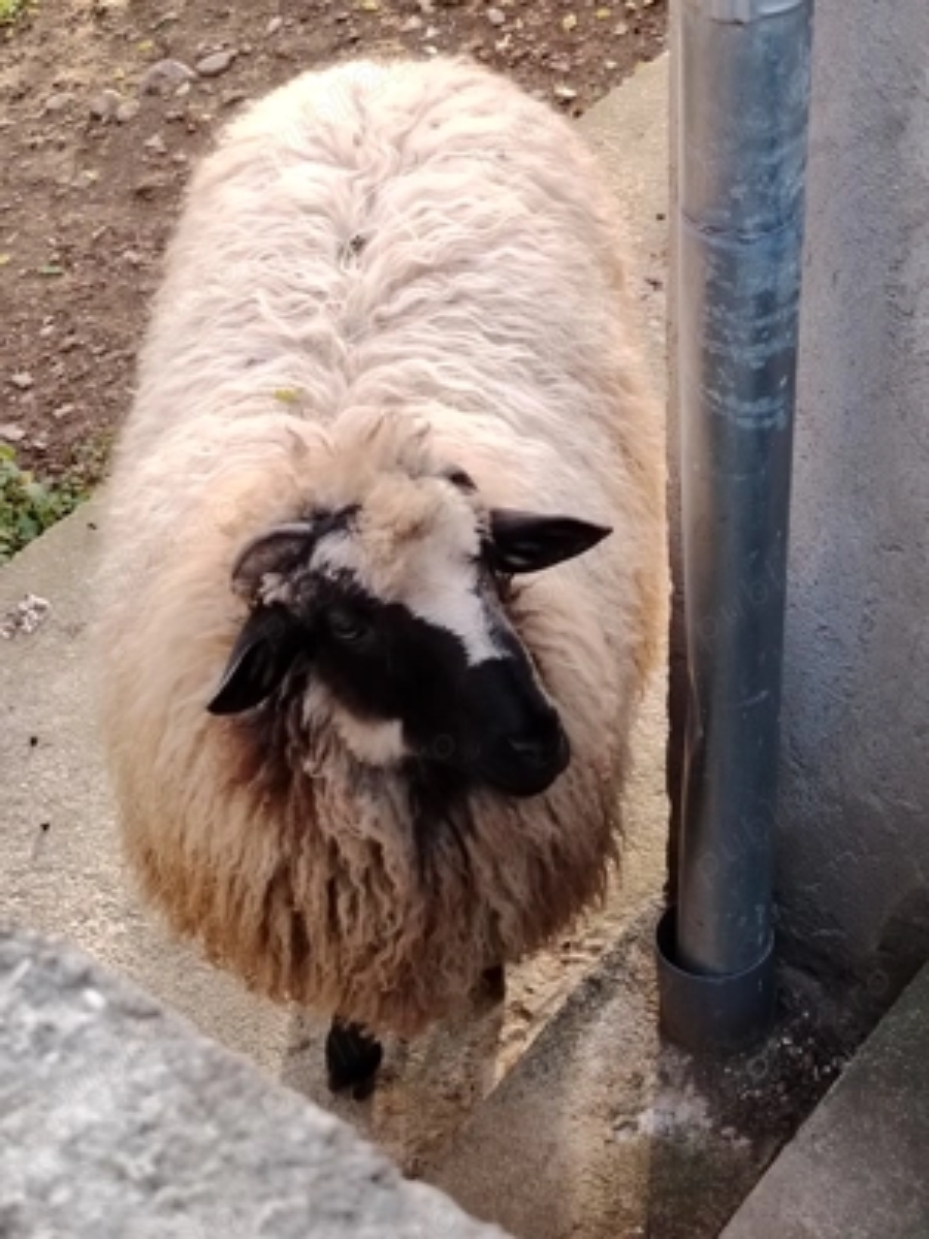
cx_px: 464
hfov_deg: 22.3
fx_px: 2362
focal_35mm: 66
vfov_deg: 29.4
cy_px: 620
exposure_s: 1/100
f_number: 1.75
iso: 228
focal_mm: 5.25
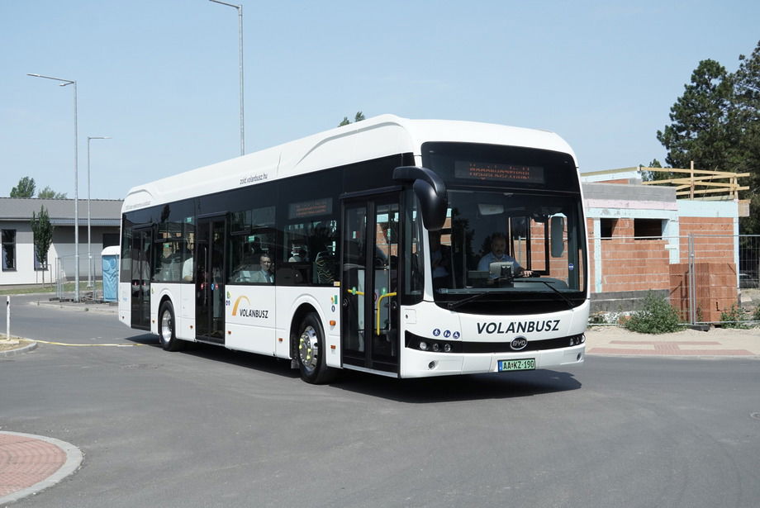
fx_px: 951
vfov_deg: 29.9
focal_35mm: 45
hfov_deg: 43.6
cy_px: 254
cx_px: 380
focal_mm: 30
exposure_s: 1/800
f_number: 6.3
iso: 640
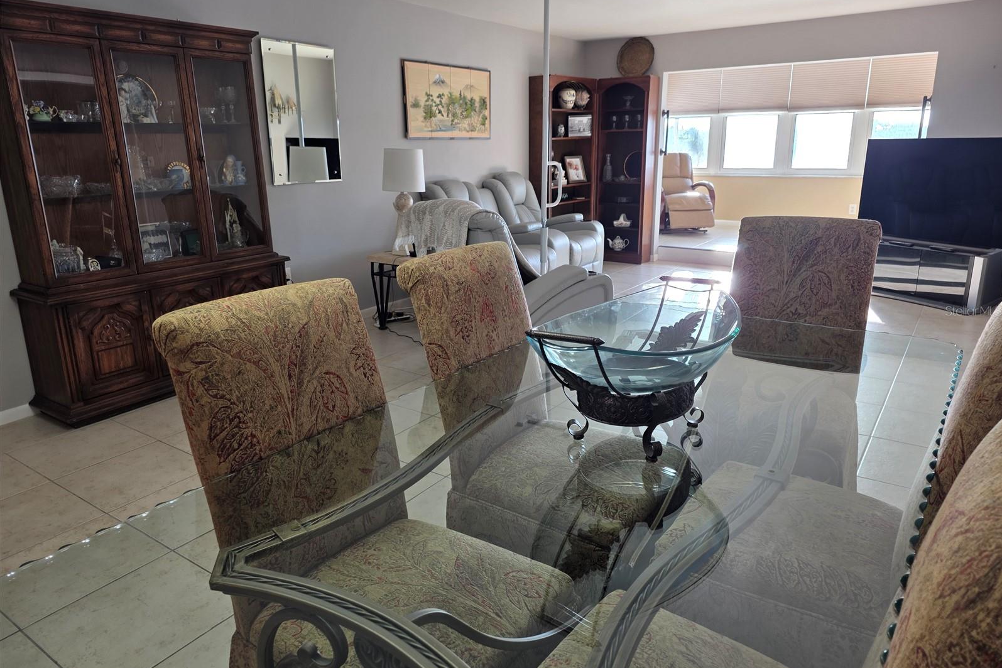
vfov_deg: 53.1
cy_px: 310
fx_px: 668
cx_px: 502
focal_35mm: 24
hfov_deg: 73.7
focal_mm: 6.25
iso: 50
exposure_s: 1/120
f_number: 1.7
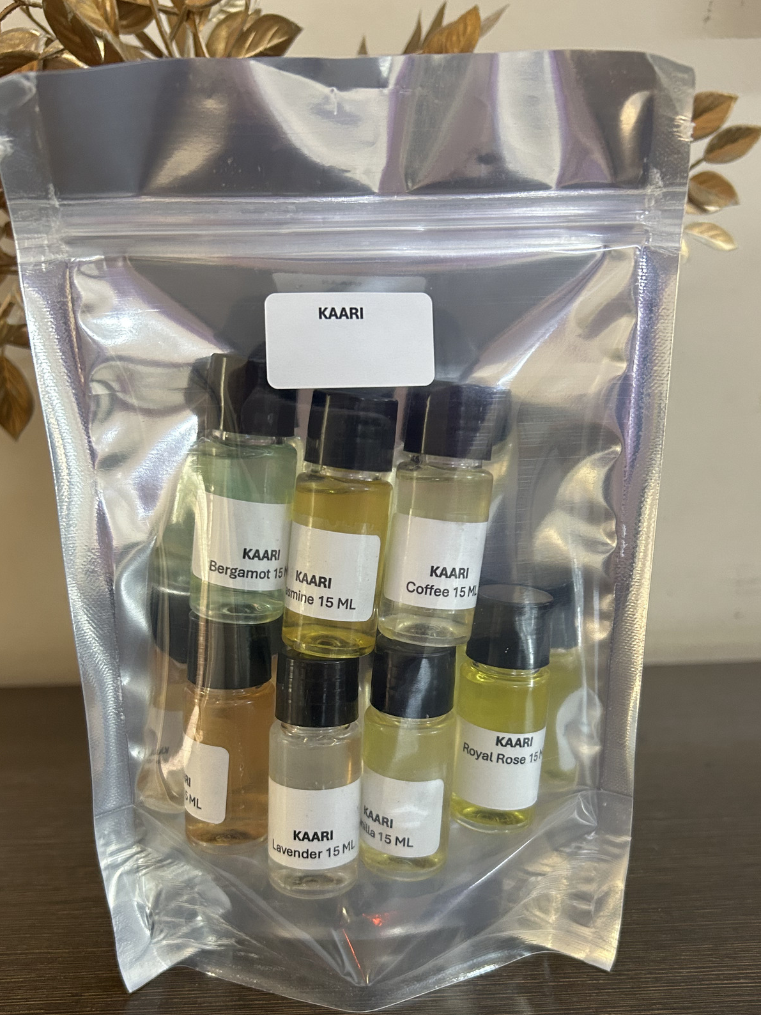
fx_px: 967
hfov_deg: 42.9
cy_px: 623
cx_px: 383
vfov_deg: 54.8
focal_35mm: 33
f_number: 1.5
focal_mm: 5.7
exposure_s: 1/50
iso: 400
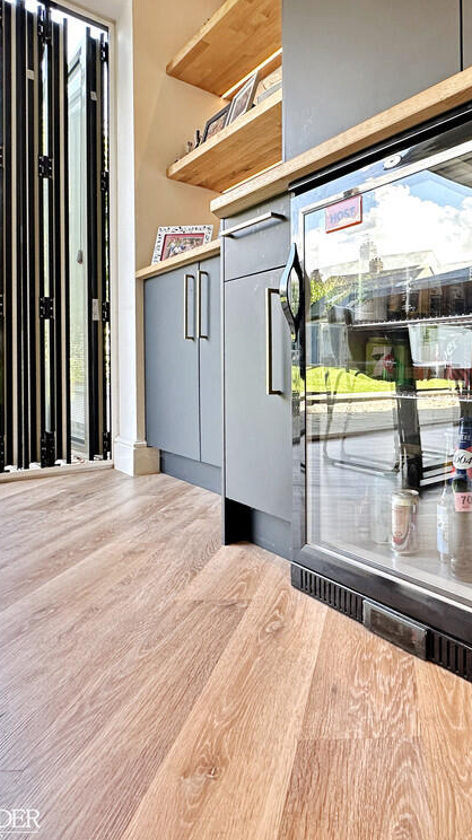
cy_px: 414
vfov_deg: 83.9
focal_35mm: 21
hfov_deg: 49.3
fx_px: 468
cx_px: 401
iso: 200
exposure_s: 1/126
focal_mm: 2.22
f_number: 2.2
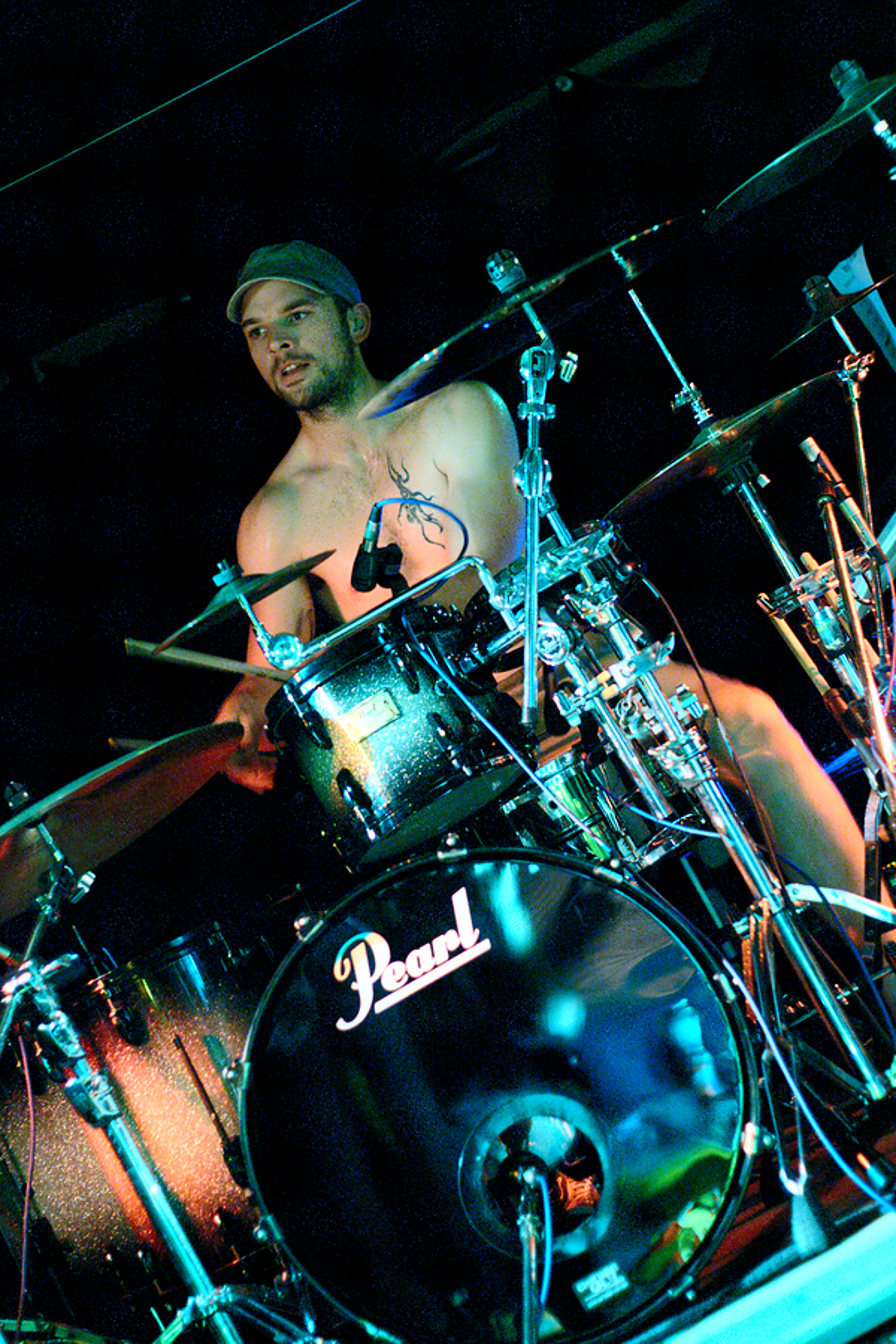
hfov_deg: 18.2
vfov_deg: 27.0
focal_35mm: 75
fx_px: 2800
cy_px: 672
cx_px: 448
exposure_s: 1/25
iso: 800
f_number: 2
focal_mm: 50
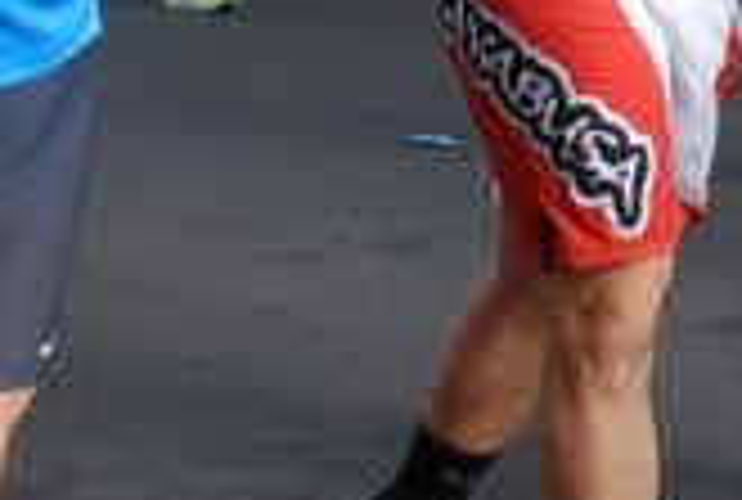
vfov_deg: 7.7
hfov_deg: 11.0
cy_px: -255
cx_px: 1313
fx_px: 3617
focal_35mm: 175
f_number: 4.5
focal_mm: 32
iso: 1000
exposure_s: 1/1250
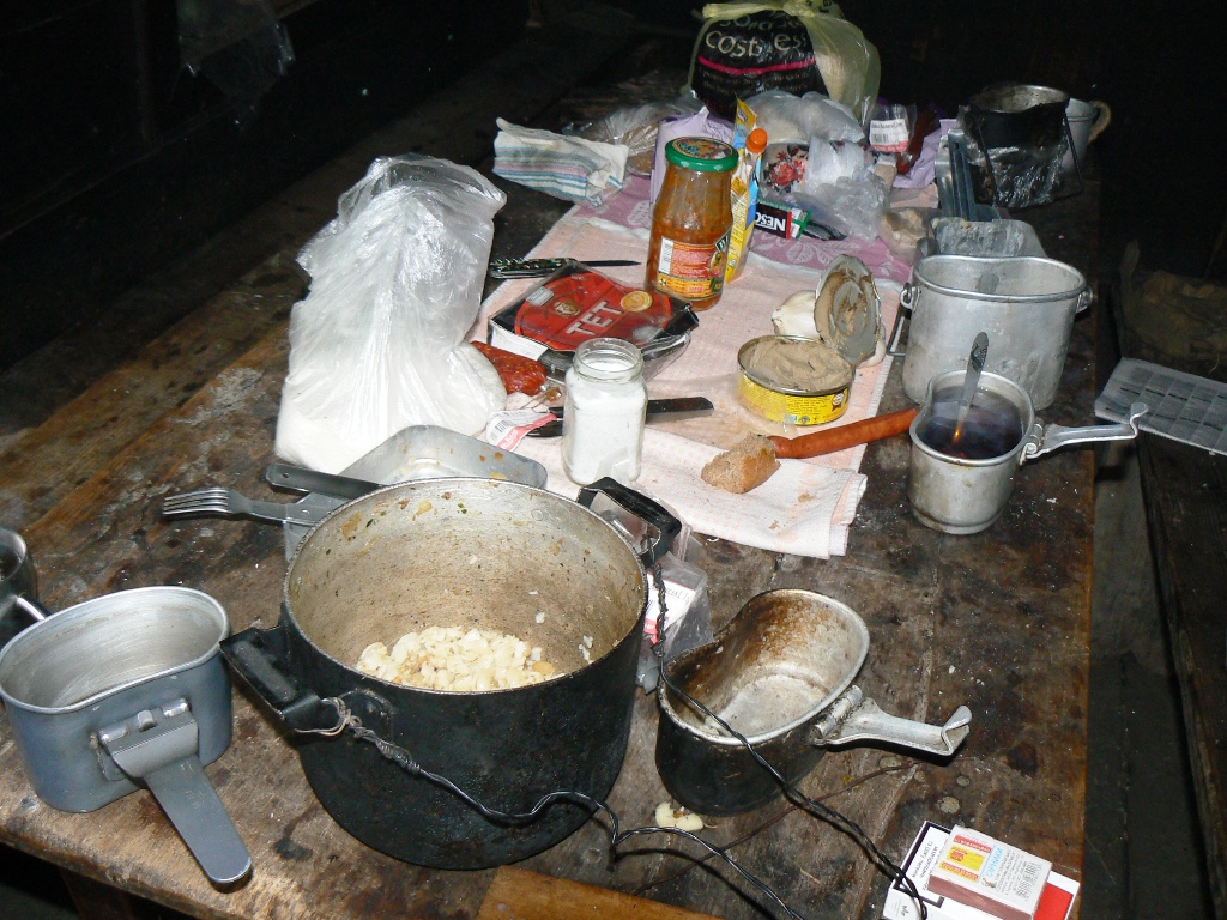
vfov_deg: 39.7
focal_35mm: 36
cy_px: 460
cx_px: 614
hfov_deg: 51.4
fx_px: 1276
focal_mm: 6
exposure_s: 1/30
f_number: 2.8
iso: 100
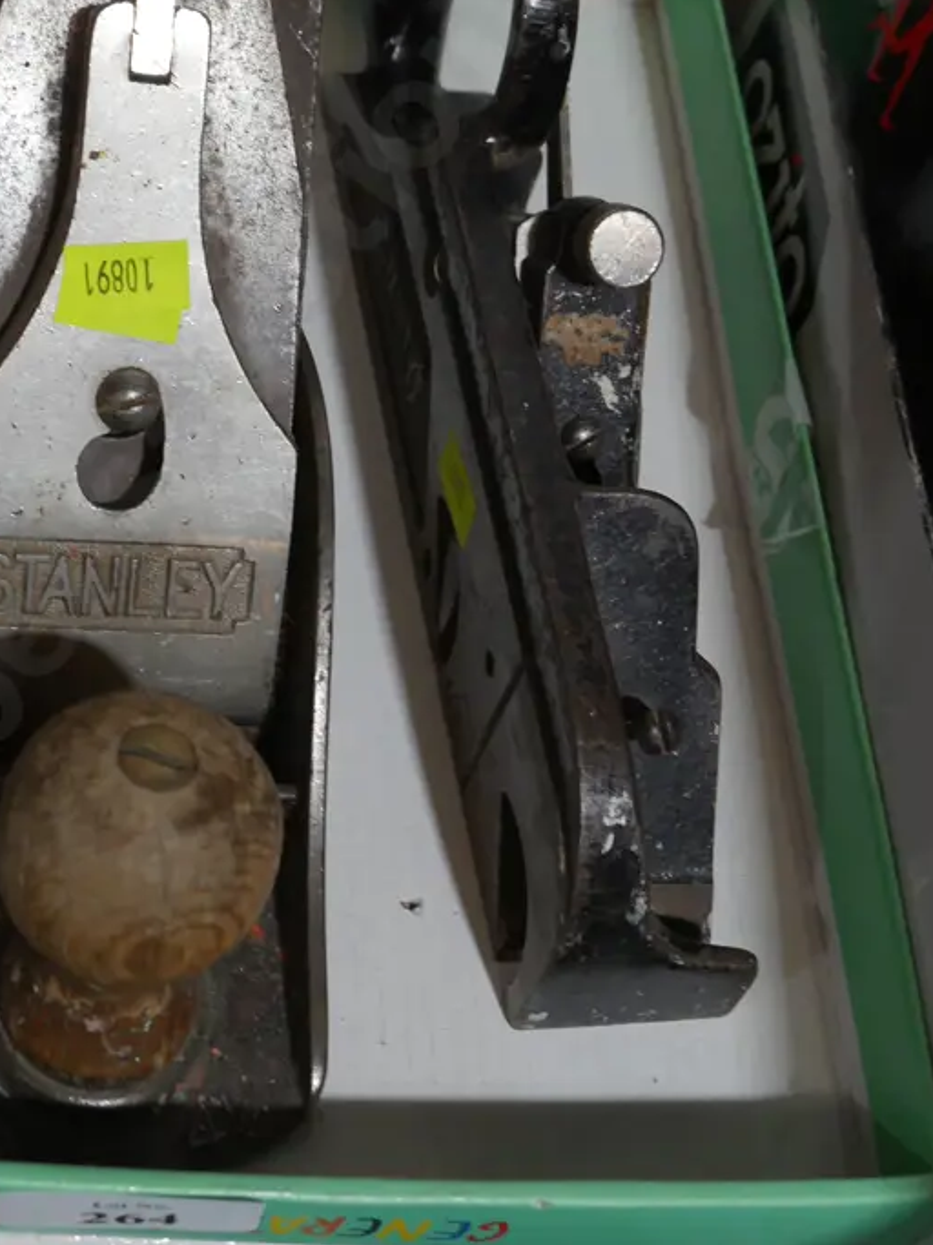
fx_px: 2480
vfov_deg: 27.8
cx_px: 251
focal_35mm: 69
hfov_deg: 21.2
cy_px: 341
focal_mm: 23
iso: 640
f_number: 5.6
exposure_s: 1/60
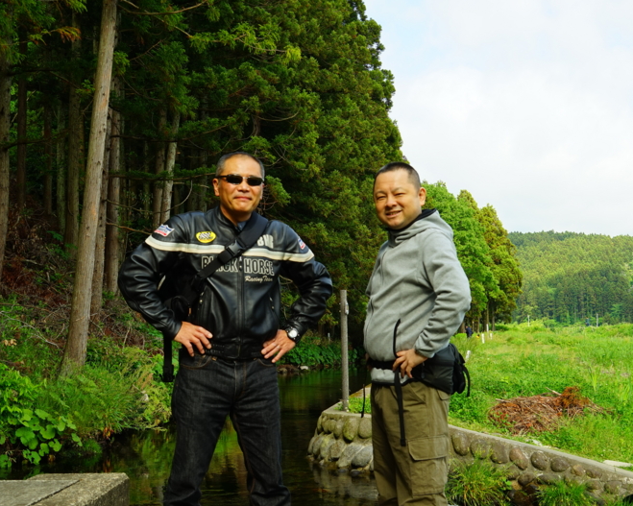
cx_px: 308
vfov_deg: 30.8
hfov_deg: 38.0
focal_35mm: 49
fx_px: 918
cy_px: 252
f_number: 8
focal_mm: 29
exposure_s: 1/100
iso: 100
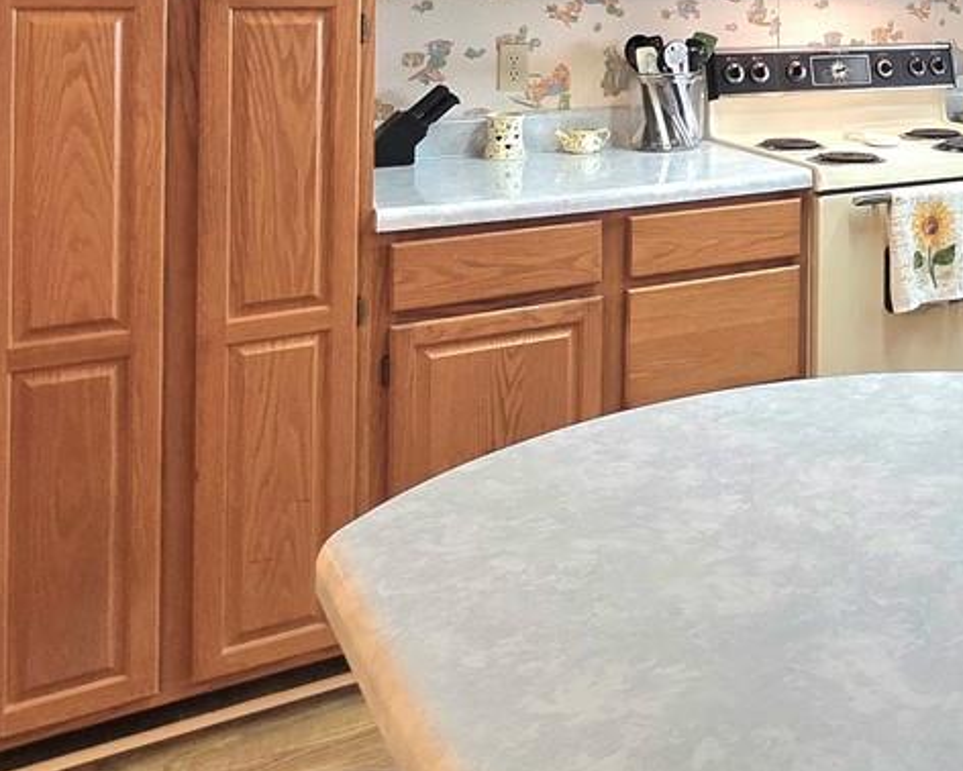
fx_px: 1226
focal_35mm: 43
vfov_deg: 32.0
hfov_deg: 37.6
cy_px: -10
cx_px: 996
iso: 200
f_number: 1.9
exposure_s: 1/120
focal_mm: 2.2
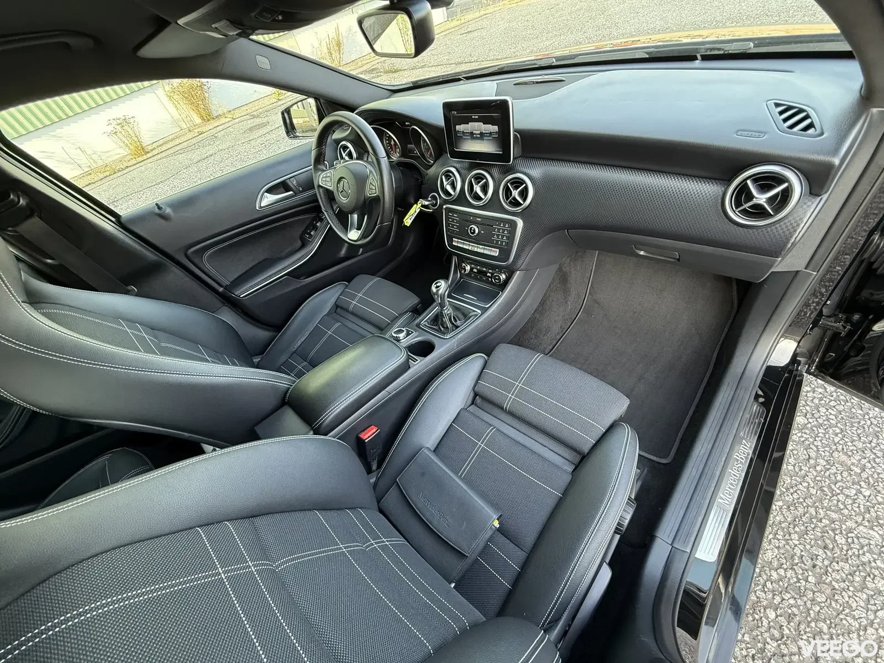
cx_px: 442
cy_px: 332
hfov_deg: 102.1
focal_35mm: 14
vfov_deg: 85.7
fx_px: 358
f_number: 2.2
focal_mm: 2.22
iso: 320
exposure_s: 1/75
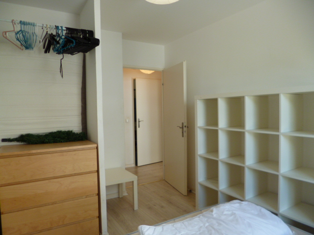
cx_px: 157
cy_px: 118
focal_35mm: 24
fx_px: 218
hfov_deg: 71.6
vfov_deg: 56.8
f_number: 2.5
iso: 100
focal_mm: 4.3
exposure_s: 1/60
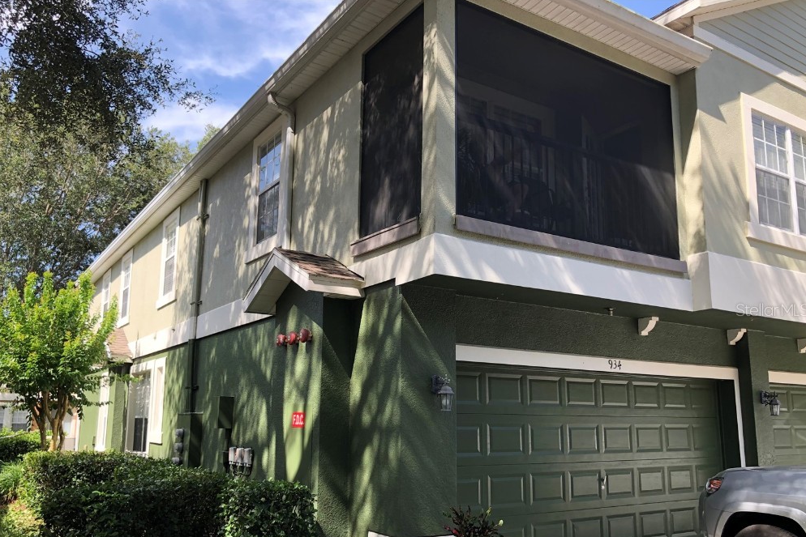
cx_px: 397
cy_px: 309
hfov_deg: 61.9
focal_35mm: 30
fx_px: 672
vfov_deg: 43.5
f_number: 1.8
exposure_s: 1/337
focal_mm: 3.99
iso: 20
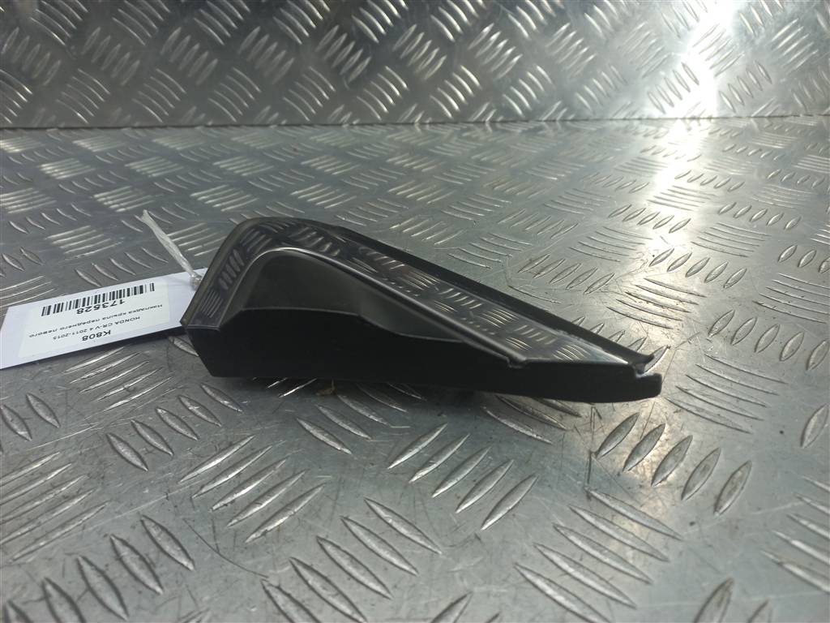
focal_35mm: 25
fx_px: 599
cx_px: 415
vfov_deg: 54.9
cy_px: 312
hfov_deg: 69.4
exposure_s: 1/50
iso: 50
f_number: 1.8
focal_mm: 4.6
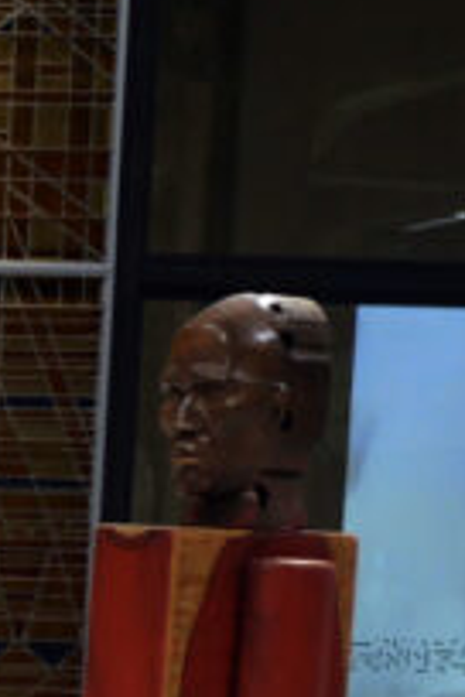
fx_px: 3235
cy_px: 847
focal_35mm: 167
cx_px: -1060
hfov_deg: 7.1
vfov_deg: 12.0
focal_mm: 16
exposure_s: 1/60
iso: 250
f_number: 4
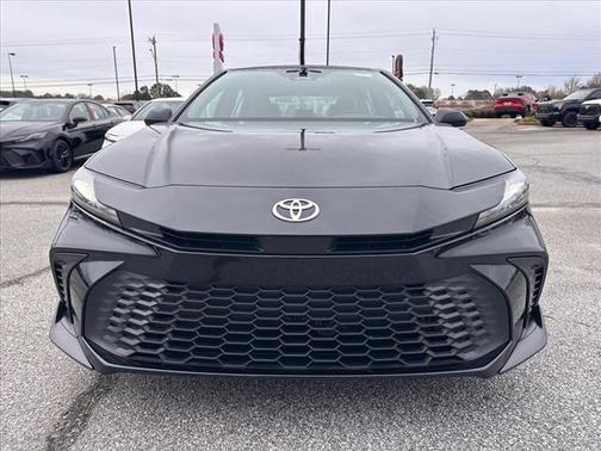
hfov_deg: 71.6
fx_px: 417
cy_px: 226
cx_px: 300
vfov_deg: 56.8
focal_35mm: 24
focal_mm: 6.86
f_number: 1.78
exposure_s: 1/1029
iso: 80
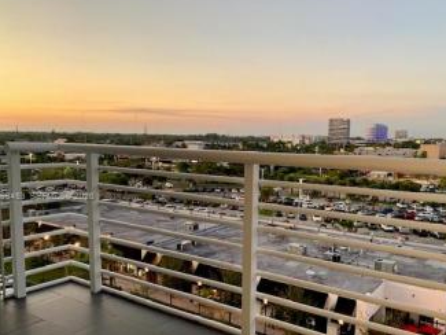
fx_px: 412
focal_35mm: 32
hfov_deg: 56.6
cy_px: 196
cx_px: 251
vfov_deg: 44.0
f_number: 1.8
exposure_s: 1/60
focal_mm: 4.25
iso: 100
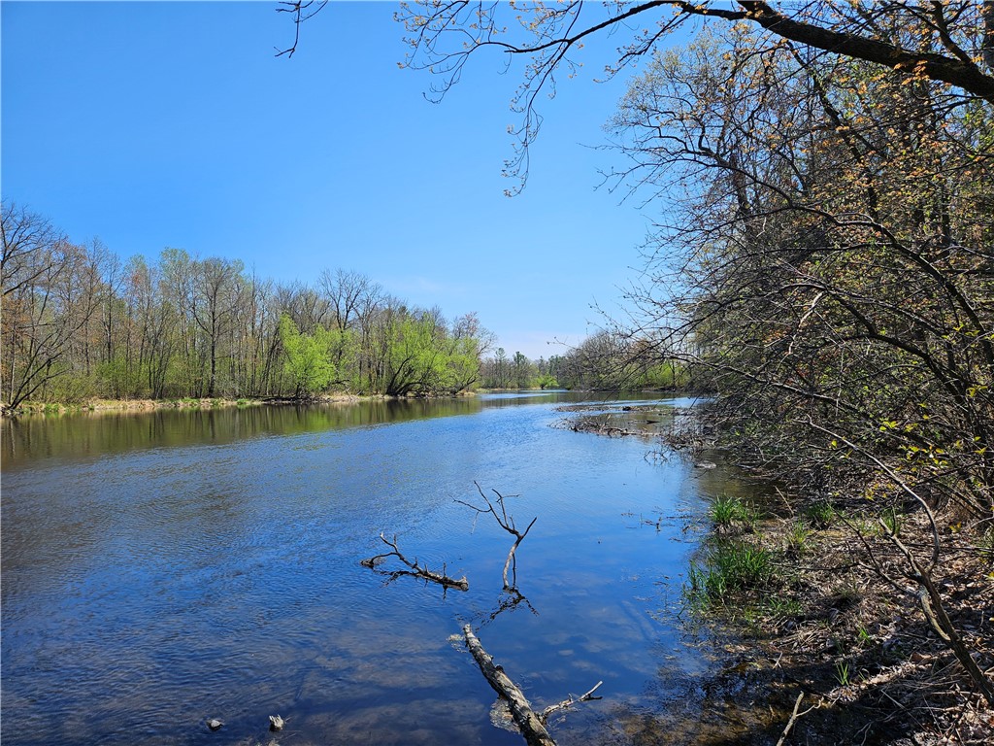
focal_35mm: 23
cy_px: 373
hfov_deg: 73.9
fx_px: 660
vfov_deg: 58.9
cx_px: 497
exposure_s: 1/1930
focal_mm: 5.4
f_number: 1.8
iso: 25
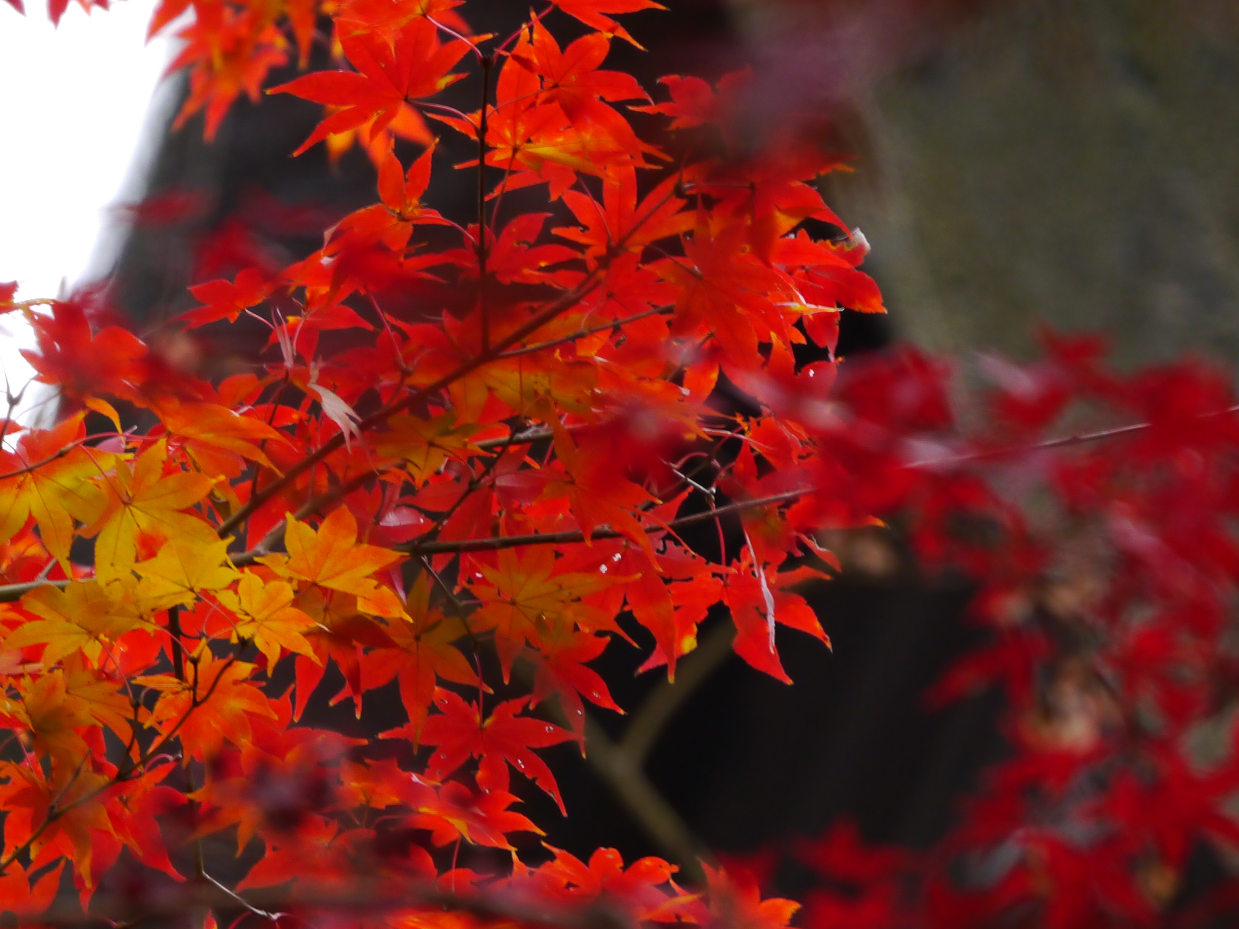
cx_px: 324
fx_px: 24517
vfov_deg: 2.2
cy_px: 700
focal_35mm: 685
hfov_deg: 2.9
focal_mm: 175
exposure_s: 1/200
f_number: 5.6
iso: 400
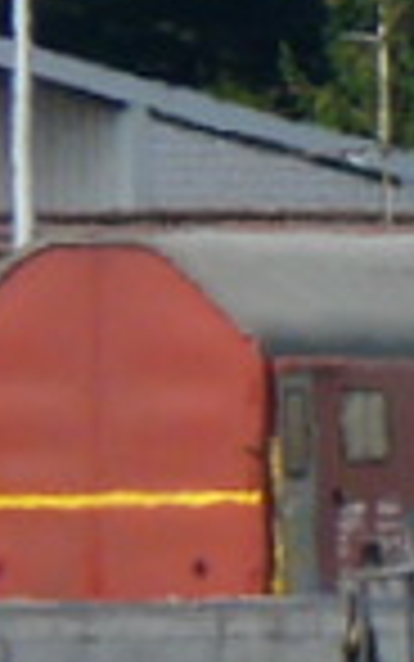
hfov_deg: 0.4
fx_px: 65214
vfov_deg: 0.6
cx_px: 1768
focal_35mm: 3616
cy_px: 288
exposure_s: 1/400
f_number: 5.6
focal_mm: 82.4
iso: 100
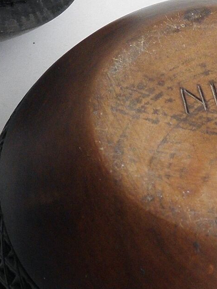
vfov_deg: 10.9
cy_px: -1
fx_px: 1496
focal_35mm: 179
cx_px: 86
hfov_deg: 8.3
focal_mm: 7.9
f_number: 3.9
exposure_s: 1/40
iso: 100
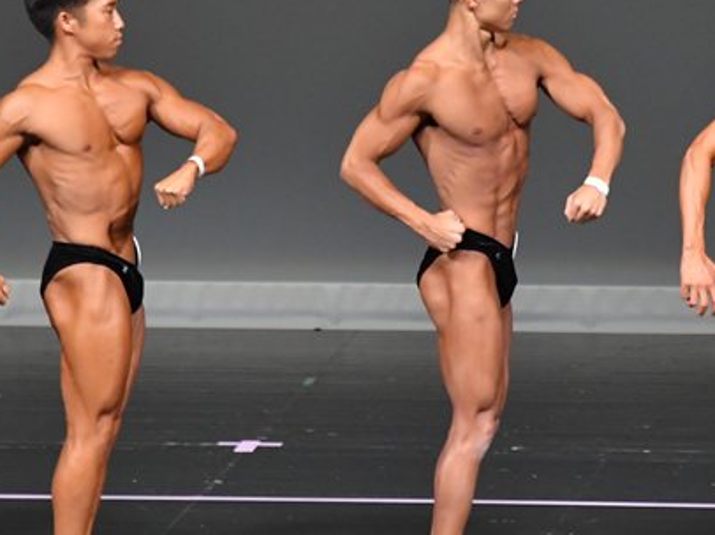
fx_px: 11932
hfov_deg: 3.4
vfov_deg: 2.6
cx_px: 489
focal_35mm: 578
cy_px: 260
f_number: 5.6
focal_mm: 210
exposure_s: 1/400
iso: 5000
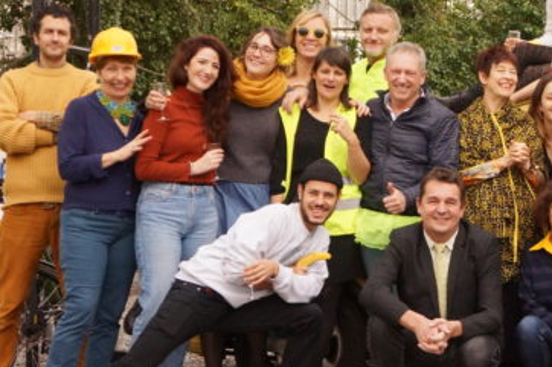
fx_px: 1594
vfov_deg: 13.1
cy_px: 117
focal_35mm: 104
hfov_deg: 19.1
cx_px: 561
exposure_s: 1/1600
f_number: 4.5
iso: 1600
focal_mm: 33
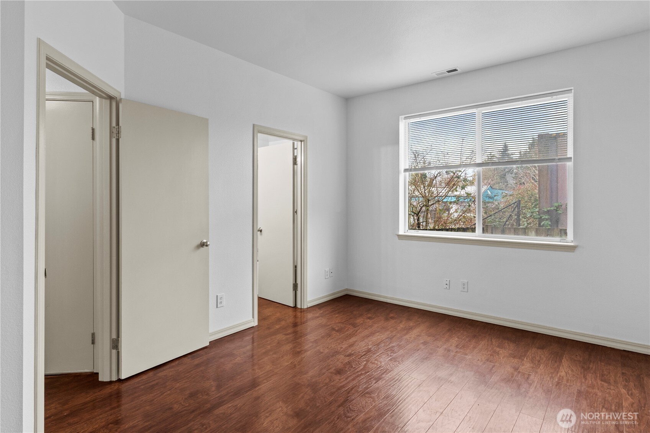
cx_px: 325
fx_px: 325
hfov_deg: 90.0
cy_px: 216
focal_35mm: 18
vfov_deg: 67.4
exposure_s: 1/4
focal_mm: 12
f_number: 9
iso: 400
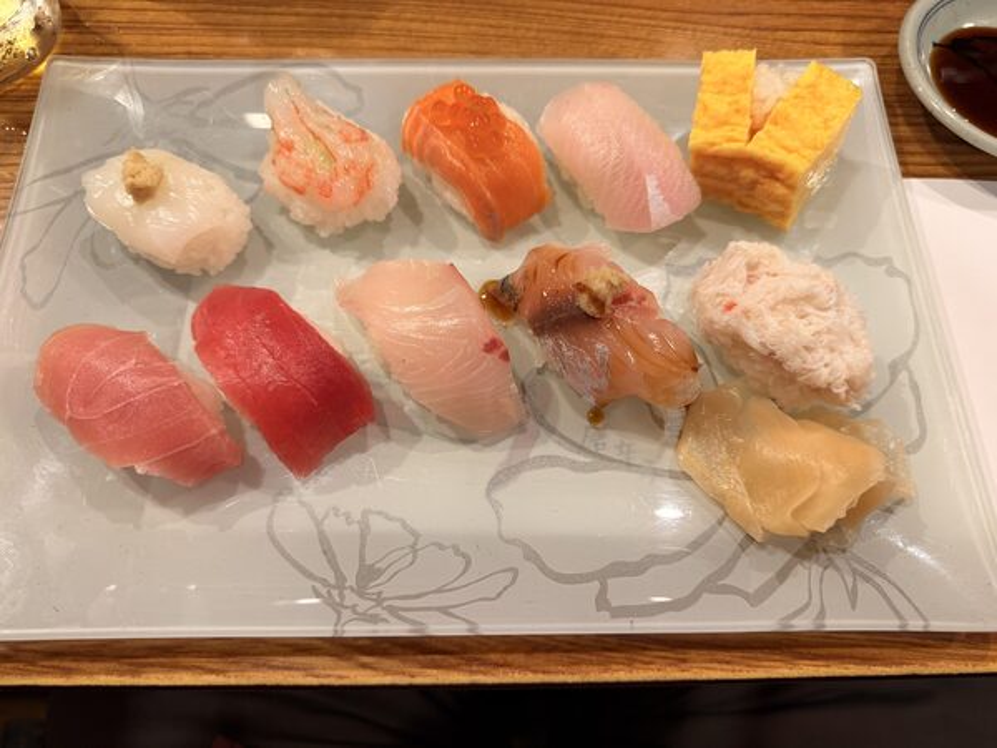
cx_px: 498
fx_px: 691
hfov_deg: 71.6
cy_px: 374
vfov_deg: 56.8
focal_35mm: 24
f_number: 1.78
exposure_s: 1/60
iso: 250
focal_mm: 6.76
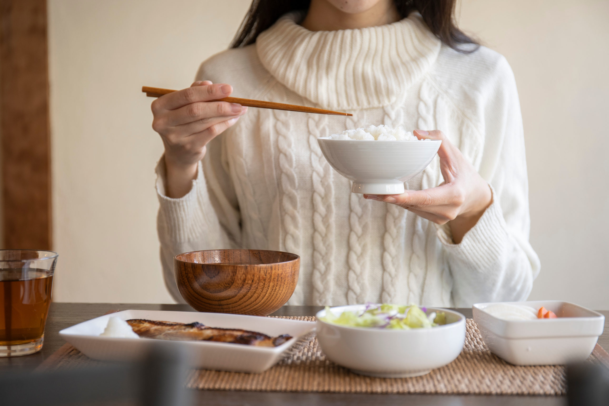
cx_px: 304
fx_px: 1184
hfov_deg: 28.8
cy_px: 203
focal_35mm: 70
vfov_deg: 19.5
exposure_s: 1/60
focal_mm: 70
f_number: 4.5
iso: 500
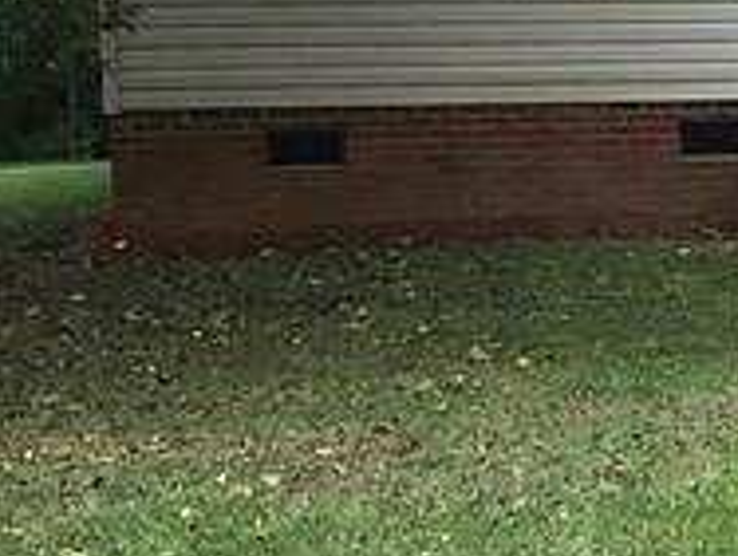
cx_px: 1385
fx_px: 3268
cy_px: 162
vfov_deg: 9.7
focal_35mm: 153
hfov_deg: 11.8
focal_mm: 3.99
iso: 20
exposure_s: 1/1114
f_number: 1.8
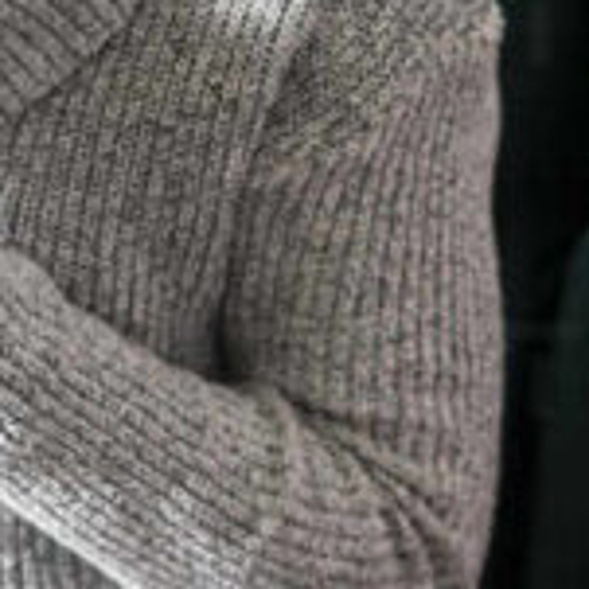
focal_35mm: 205
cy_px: -47
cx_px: -59
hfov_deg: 8.5
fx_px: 3946
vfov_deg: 8.5
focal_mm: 50
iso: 1000
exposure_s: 1/500
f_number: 2.8
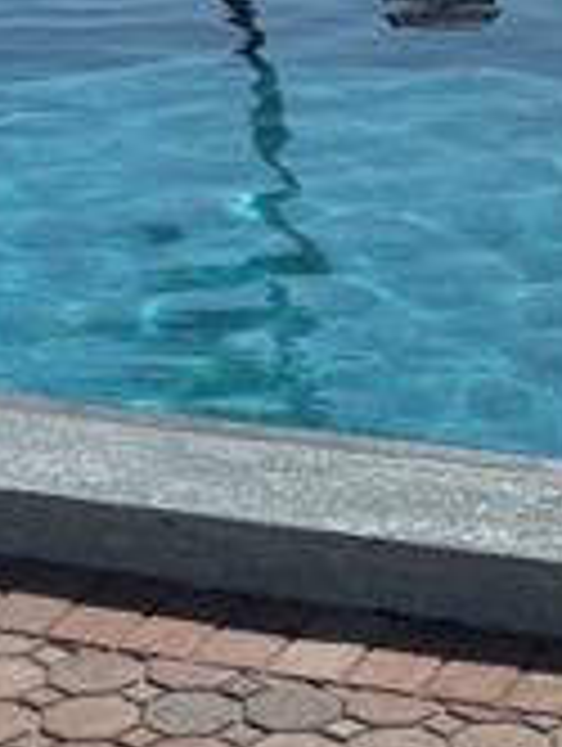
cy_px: -54
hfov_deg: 12.2
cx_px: 553
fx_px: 2591
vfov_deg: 16.0
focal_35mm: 120
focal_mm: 5.96
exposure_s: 1/12195
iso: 50
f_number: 1.6
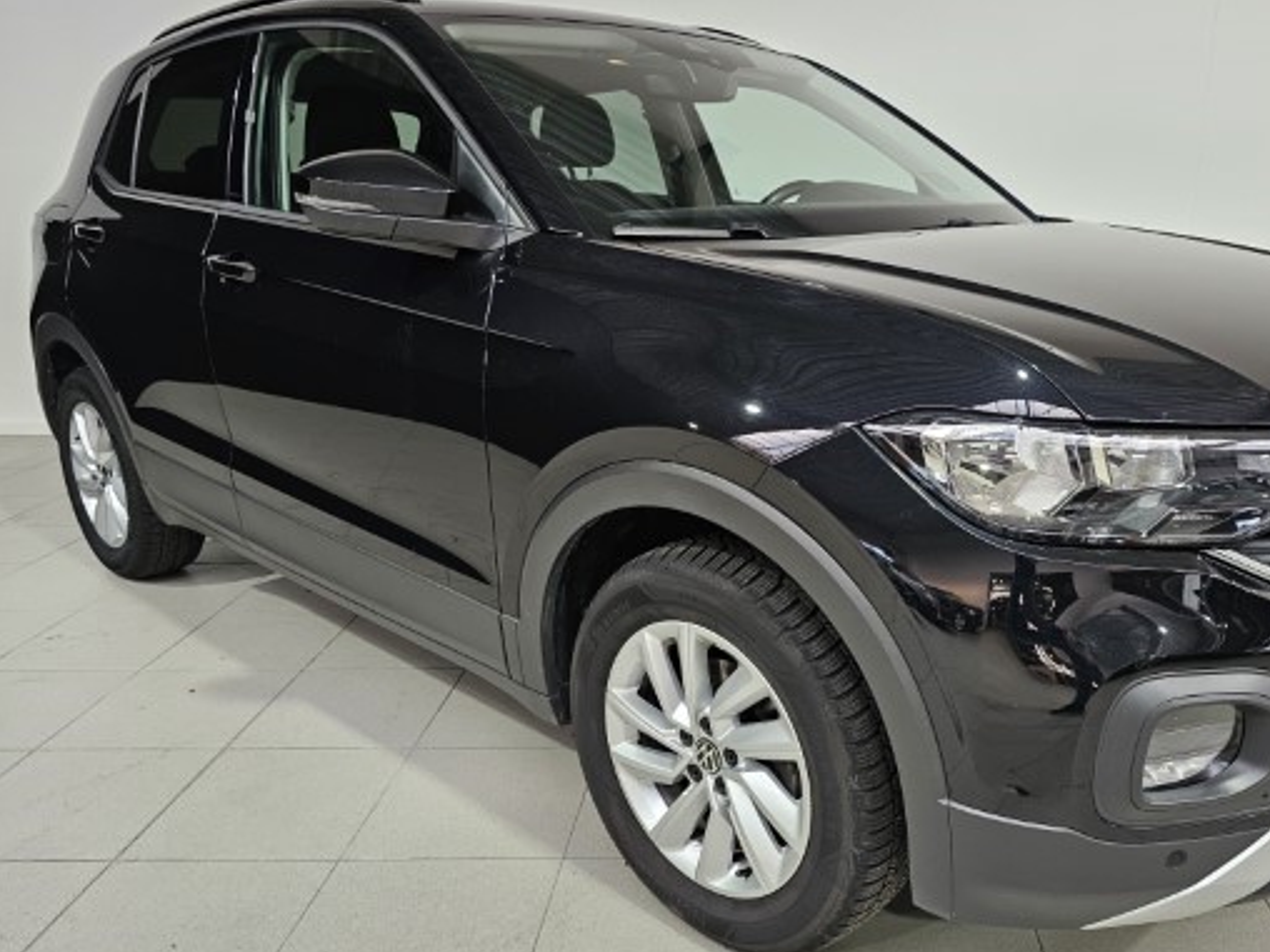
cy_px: 532
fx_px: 1064
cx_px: 778
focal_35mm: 29
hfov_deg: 61.0
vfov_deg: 48.1
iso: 200
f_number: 1.7
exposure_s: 1/180
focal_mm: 6.3
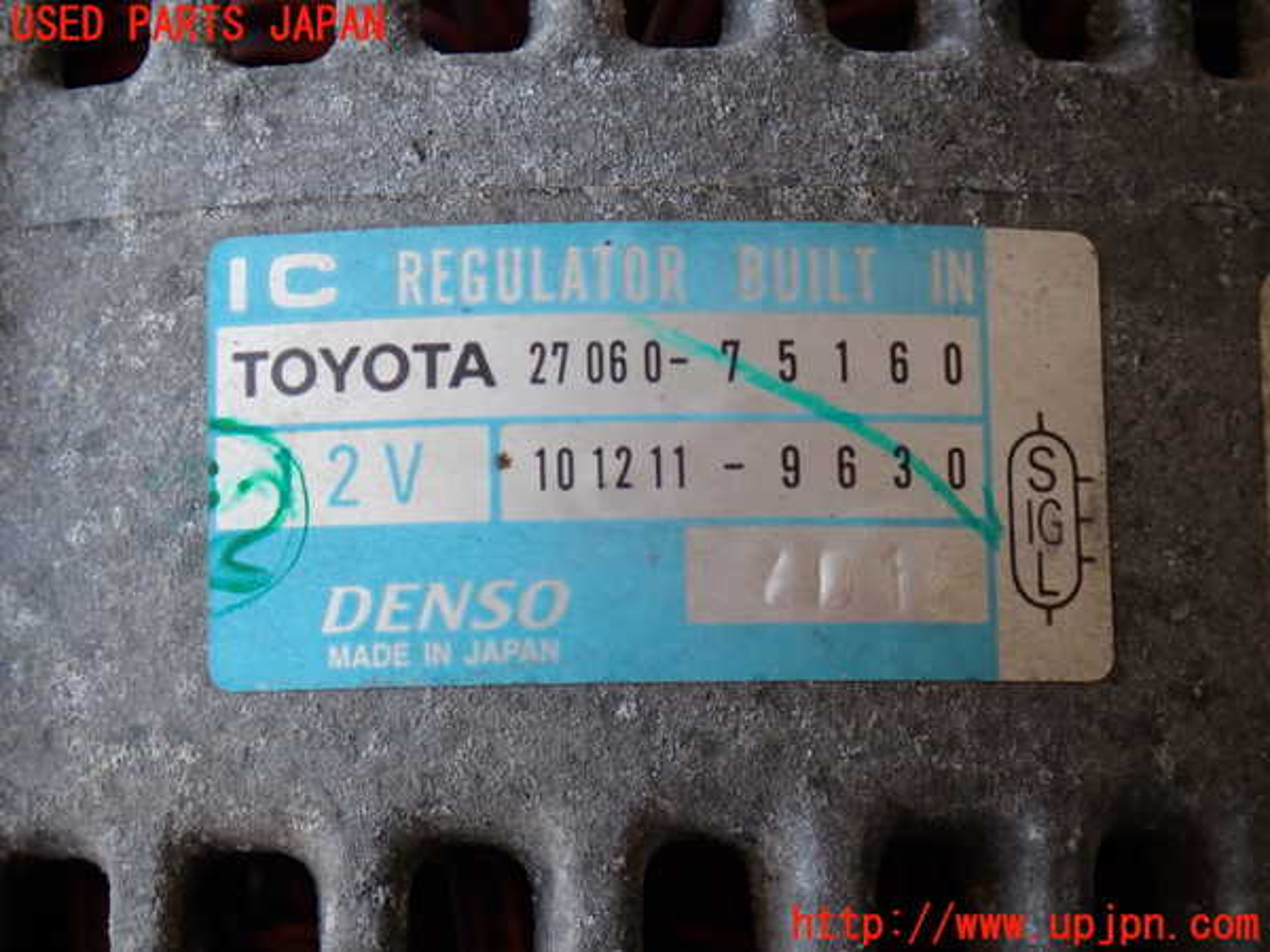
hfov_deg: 23.8
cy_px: 476
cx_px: 635
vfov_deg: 18.0
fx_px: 3008
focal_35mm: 82
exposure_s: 1/80
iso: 200
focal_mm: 14.62
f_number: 4.3
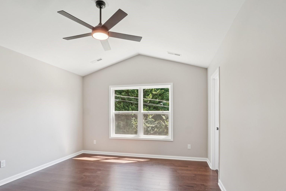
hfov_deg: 84.0
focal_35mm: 20
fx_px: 159
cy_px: 117
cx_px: 140
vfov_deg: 61.3
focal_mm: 10
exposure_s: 1/30
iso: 250
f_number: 8
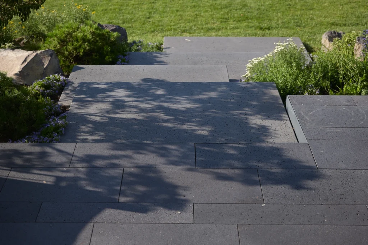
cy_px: 122
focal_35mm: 58
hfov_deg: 34.5
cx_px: 184
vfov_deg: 23.4
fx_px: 593
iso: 100
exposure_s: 1/640
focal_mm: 58
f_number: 3.2
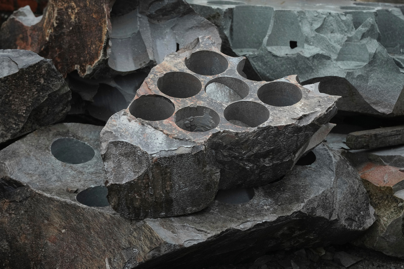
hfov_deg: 15.2
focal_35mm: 135
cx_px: 202
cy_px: 134
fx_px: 1515
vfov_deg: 10.2
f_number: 3.5
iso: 1250
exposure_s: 1/800
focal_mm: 135
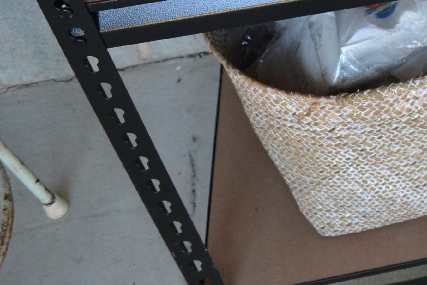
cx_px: 695
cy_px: -178
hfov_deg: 18.7
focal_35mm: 92
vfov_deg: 13.7
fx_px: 1091
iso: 400
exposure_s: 1/50
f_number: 3.5
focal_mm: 18
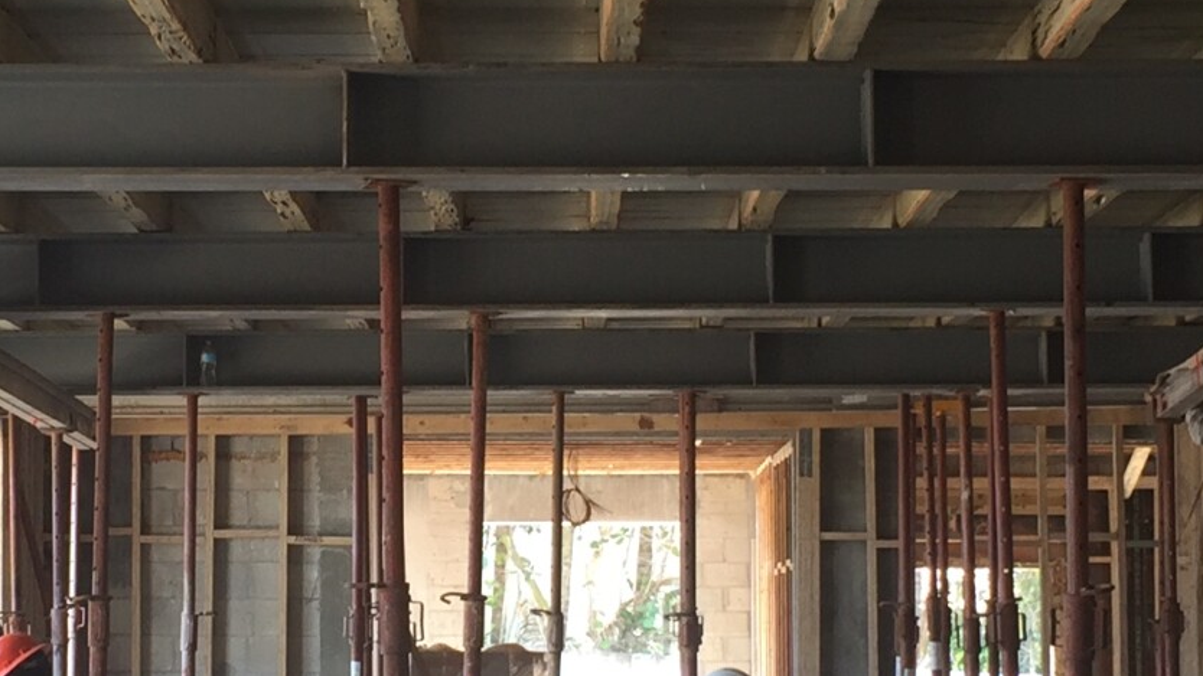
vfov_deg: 12.5
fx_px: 3094
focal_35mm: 97
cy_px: 395
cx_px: 366
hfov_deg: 21.9
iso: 32
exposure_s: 1/40
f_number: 2.2
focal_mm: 4.15
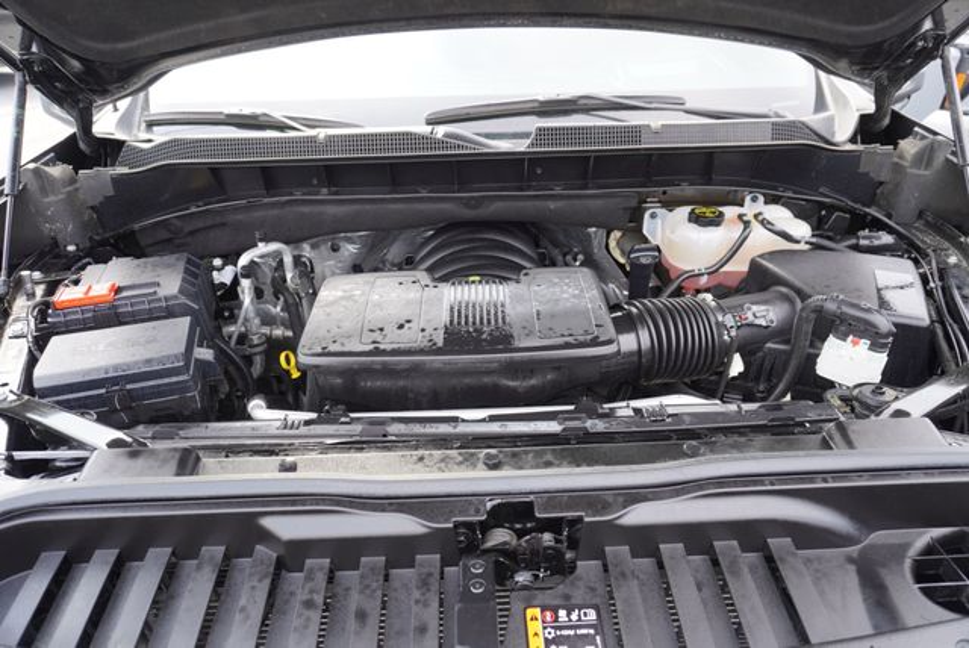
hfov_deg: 73.7
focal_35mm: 24
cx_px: 484
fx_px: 647
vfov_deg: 53.2
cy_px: 324
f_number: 4.5
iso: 100
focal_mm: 16
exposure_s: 1/80
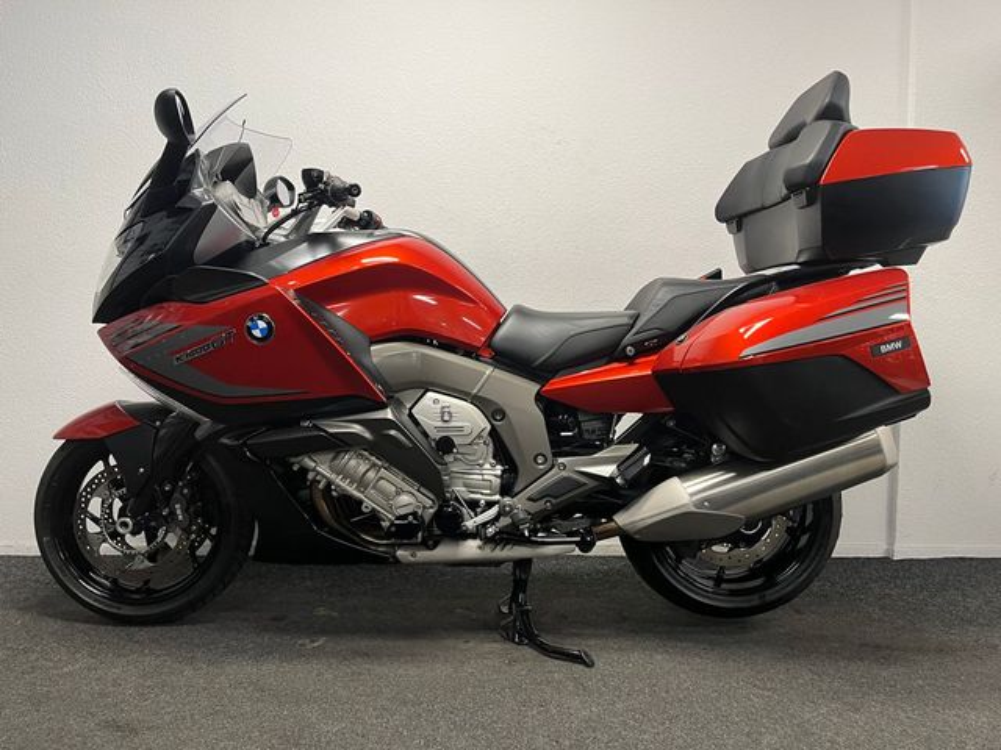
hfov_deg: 67.3
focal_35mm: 26
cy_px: 375
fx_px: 752
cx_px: 500
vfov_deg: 53.1
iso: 100
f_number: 1.6
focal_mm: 5.1
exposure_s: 1/50
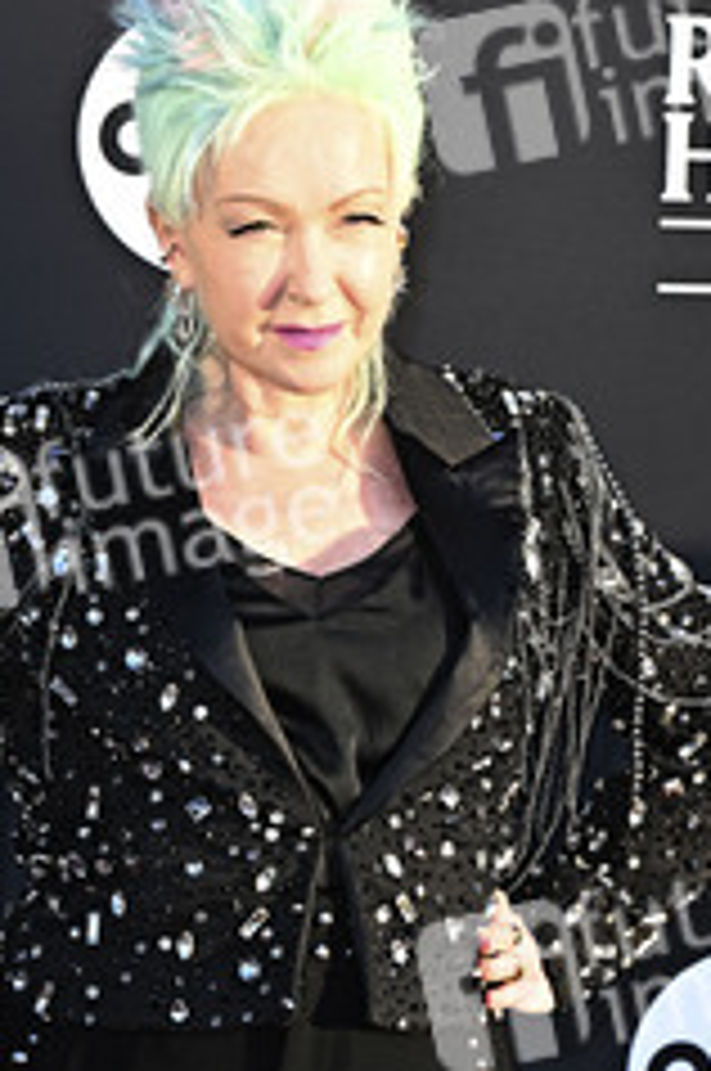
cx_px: 238
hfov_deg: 13.5
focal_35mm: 101
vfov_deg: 20.1
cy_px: 742
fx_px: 3001
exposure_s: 1/320
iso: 320
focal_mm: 60
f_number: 7.1
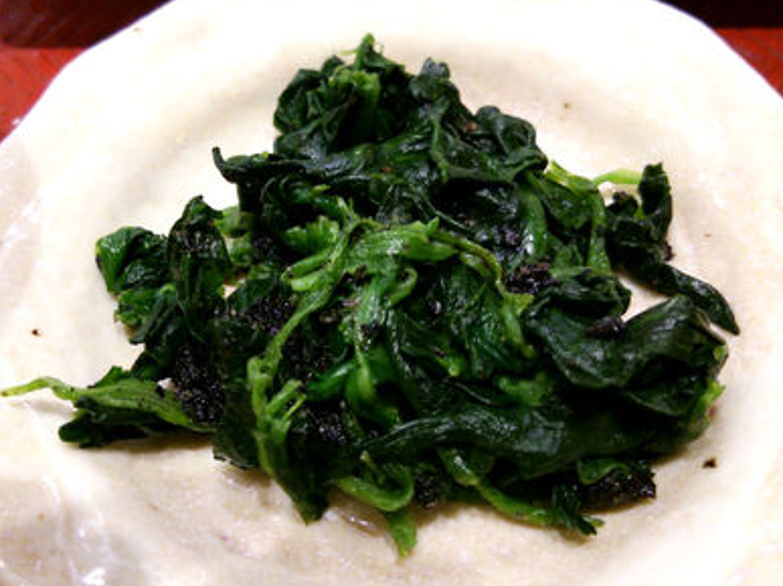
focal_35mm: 31
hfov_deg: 58.4
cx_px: 386
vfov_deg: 45.4
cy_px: 293
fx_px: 701
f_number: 1.94
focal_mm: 4.06
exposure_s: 1/44
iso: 125
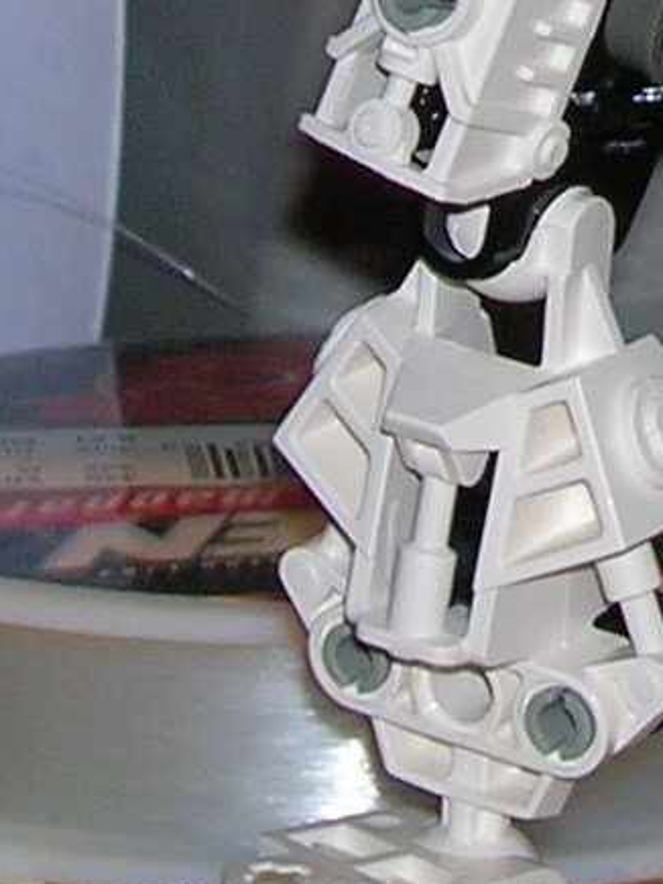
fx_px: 6720
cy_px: -358
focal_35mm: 263
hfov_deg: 5.6
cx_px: 1119
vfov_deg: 7.4
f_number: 3.3
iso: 50
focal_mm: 8.4
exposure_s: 1/60.1
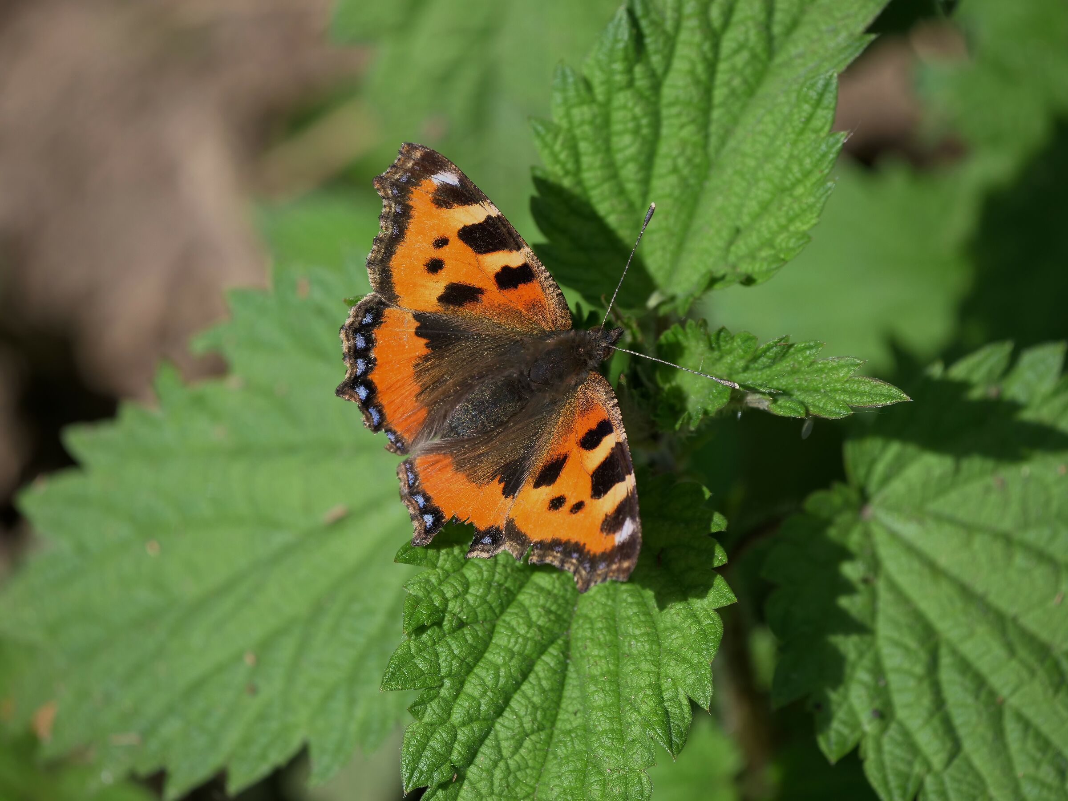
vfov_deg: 1.9
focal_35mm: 800
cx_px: 534
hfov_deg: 2.5
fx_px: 24682
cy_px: 400
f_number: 6.3
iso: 320
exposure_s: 1/640
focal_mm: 400
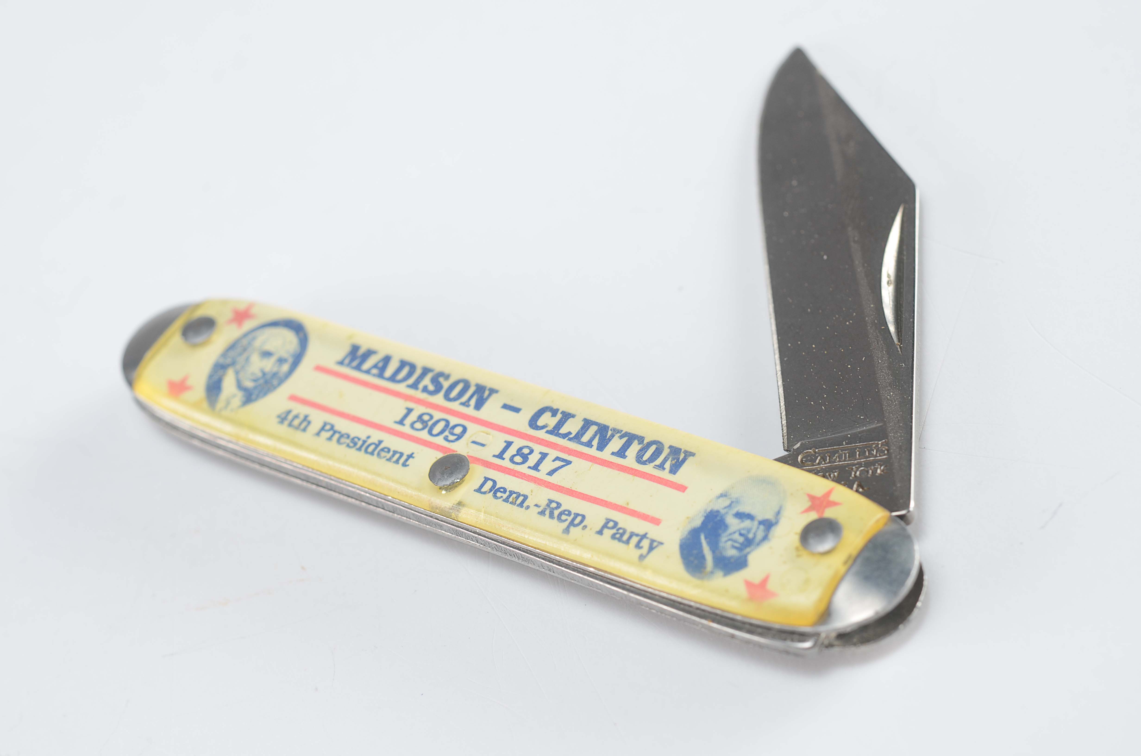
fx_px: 2847
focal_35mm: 90
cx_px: 570
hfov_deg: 22.7
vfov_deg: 15.1
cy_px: 378
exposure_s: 1/80
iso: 100
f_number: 10
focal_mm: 60
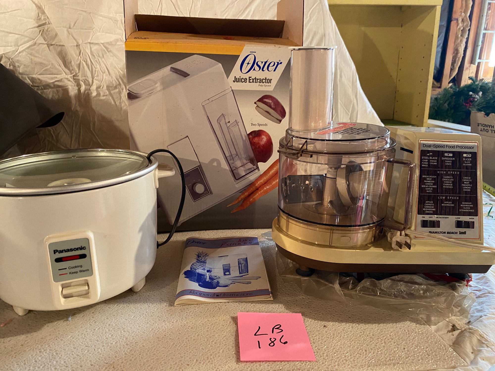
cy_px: 186
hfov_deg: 67.3
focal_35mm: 26
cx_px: 248
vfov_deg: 53.1
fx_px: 372
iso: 500
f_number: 1.8
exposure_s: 1/30
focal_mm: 4.25
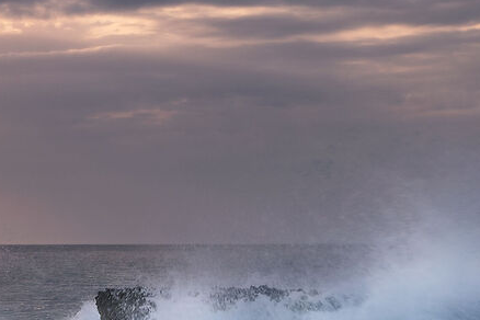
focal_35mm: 115
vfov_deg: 11.9
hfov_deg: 16.8
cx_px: -138
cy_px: 250
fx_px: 1533
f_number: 11
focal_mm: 14
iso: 80
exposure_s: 1/60
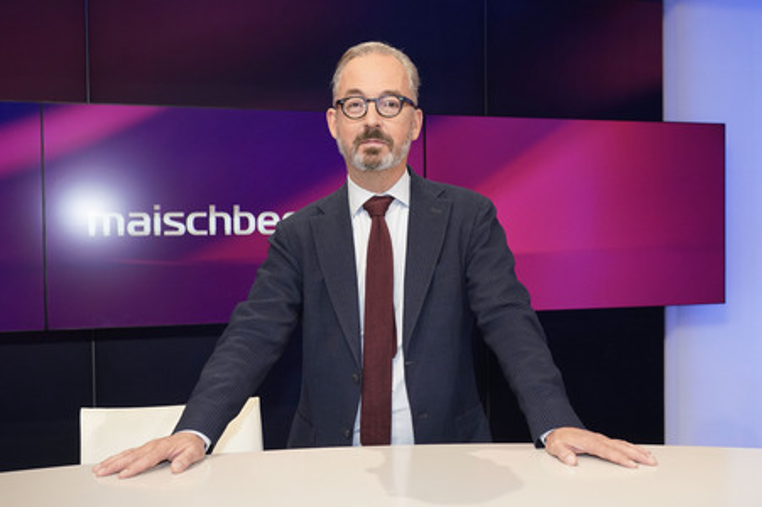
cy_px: 254
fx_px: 740
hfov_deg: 54.5
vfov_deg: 37.8
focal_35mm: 35
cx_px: 381
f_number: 5.6
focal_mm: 35
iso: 2000
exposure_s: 1/125
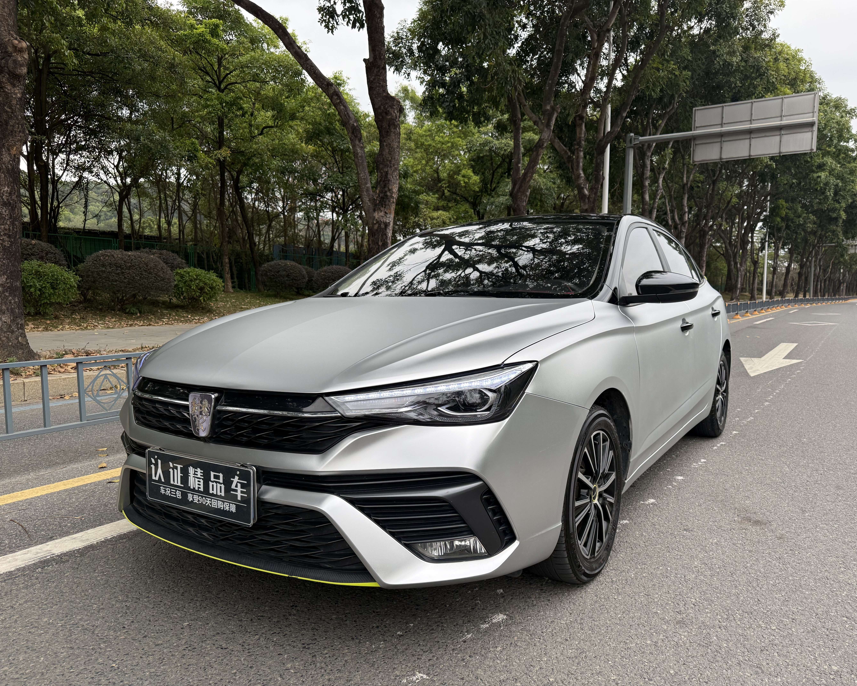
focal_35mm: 25
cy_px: 343
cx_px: 450
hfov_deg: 68.1
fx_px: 634
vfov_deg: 56.8
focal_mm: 6.76
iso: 100
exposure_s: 1/757
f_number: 1.78
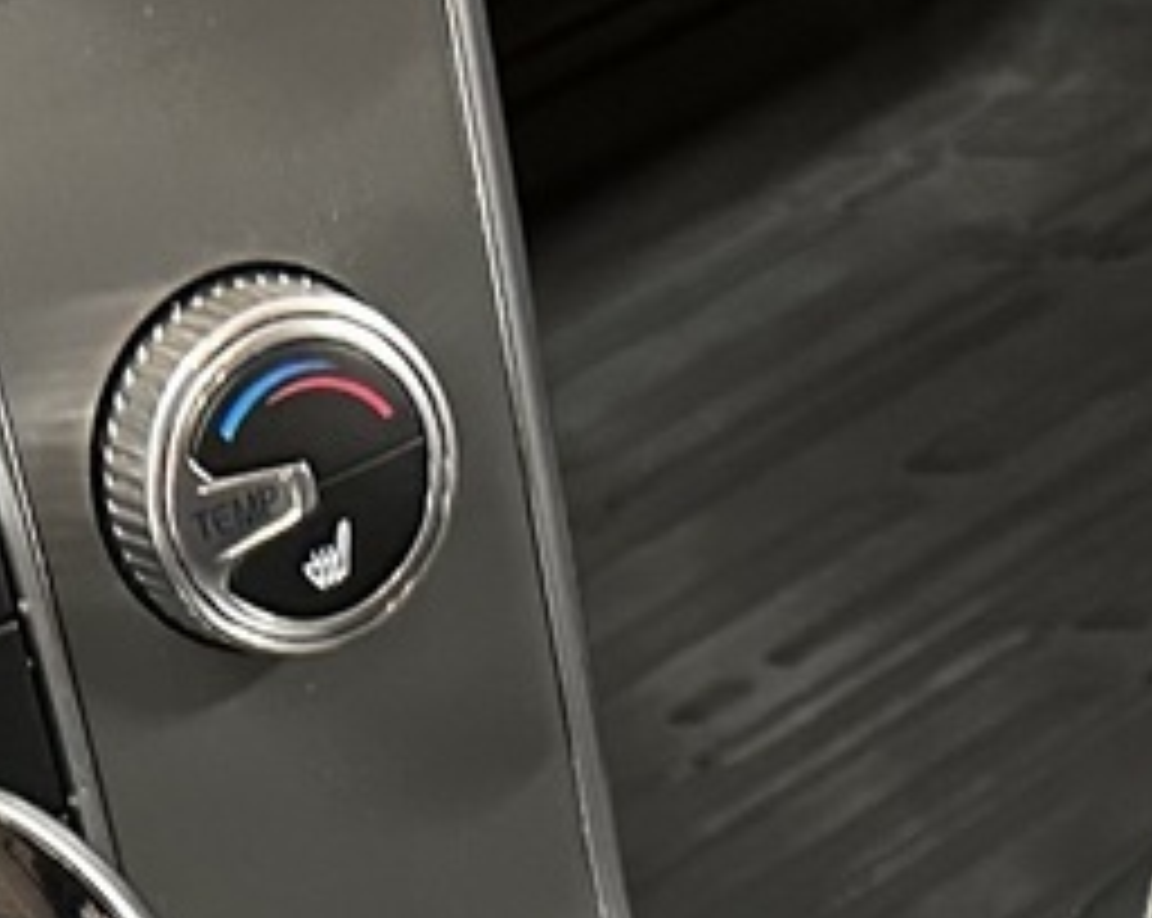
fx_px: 4494
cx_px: 482
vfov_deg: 10.7
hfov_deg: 14.6
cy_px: 1818
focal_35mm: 132
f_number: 1.78
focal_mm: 6.86
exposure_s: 1/50
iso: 640
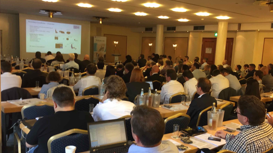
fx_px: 268
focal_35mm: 37
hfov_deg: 53.9
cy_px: 83
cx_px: 150
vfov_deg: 32.0
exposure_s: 1/33
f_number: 2.2
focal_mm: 4.15
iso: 80
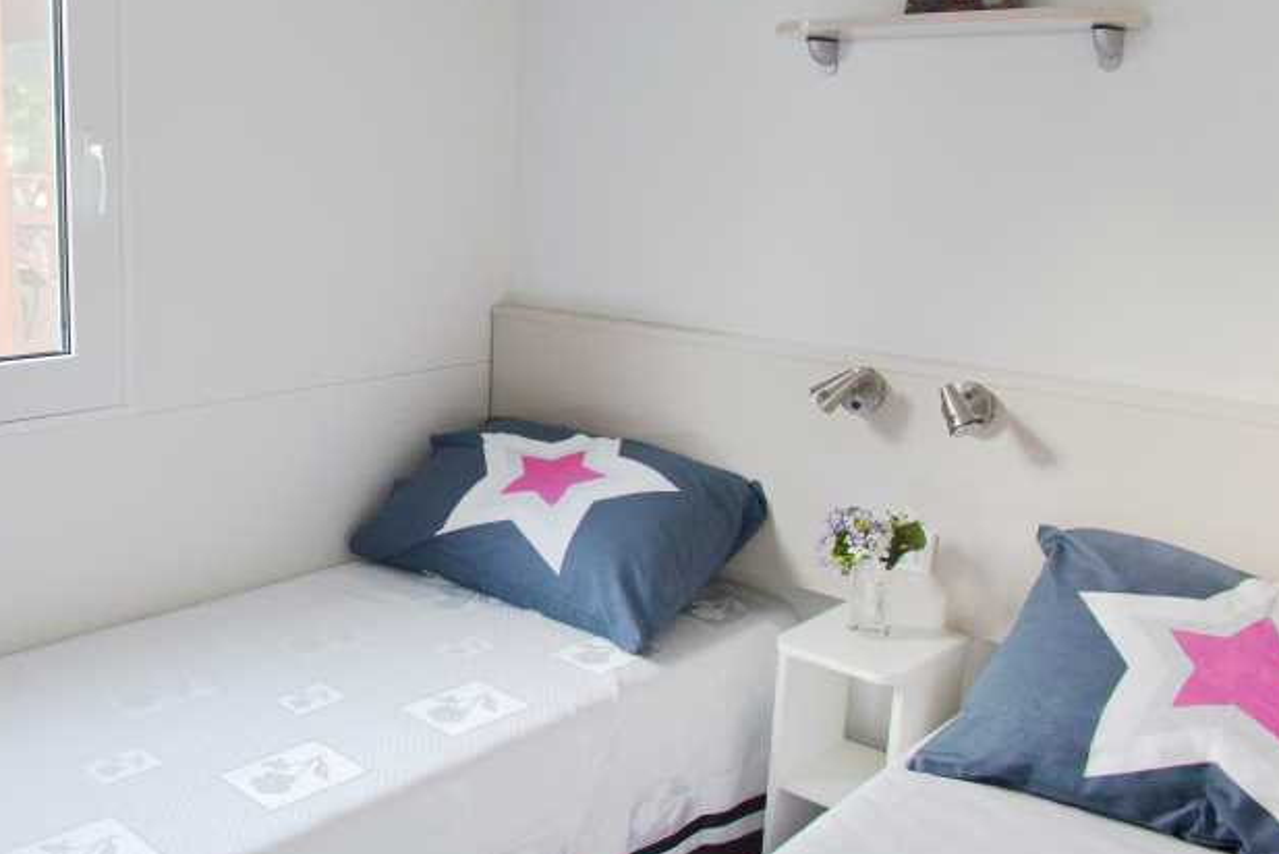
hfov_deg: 52.9
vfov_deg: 37.8
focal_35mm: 35
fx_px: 1244
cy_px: 380
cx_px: 381
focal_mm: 24
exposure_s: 1/100
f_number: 7.1
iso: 2200
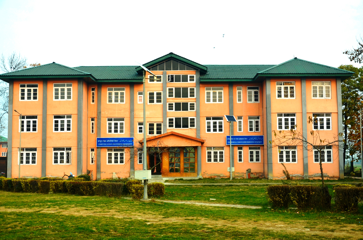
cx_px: 182
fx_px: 423
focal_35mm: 42
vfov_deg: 31.8
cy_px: 120
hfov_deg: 46.5
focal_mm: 28
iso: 220
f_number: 5.6
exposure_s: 1/125
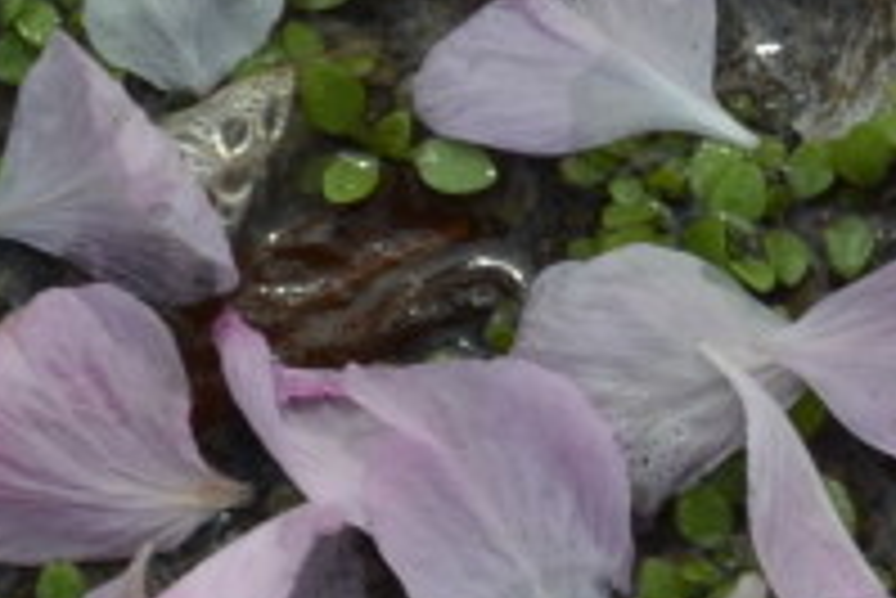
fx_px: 10575
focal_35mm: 425
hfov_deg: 4.8
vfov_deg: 3.2
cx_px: 1909
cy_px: 2
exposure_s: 1/125
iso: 100
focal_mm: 55
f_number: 8
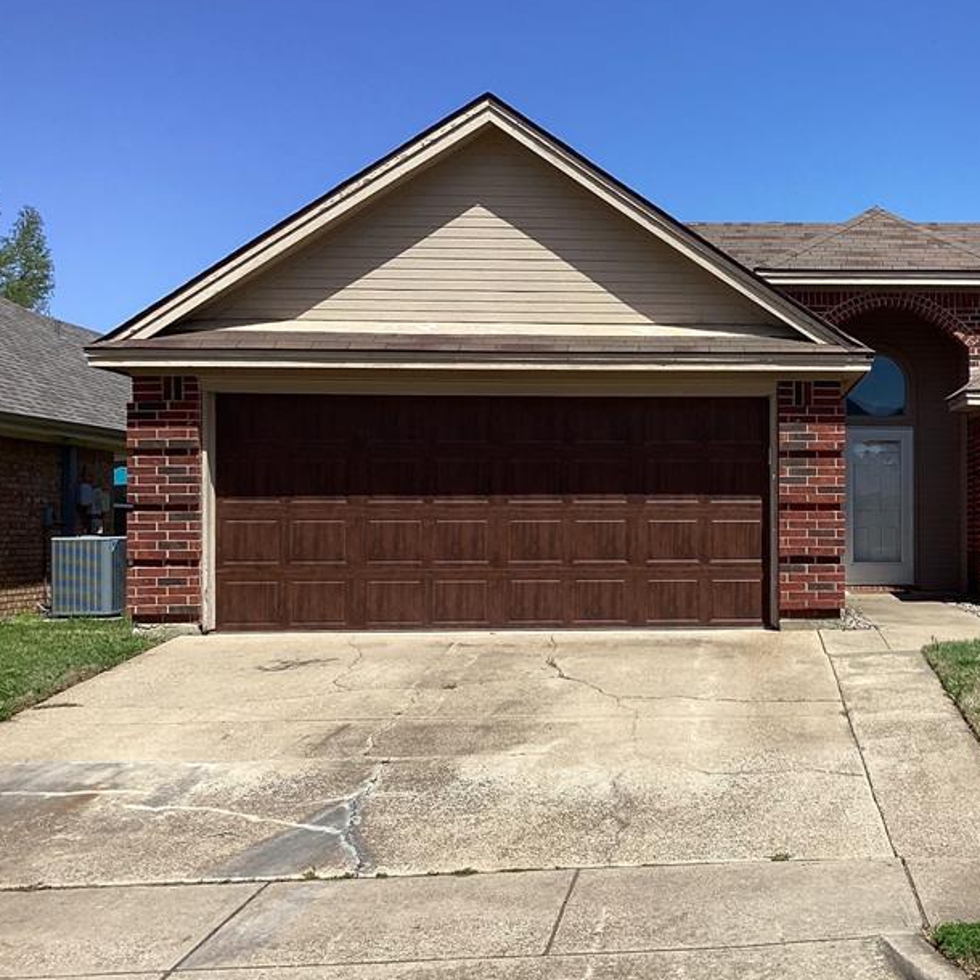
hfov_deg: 35.4
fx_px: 1473
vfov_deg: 36.8
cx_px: 811
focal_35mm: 46
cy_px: 503
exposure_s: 1/1456
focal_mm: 3.3
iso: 25
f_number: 2.4
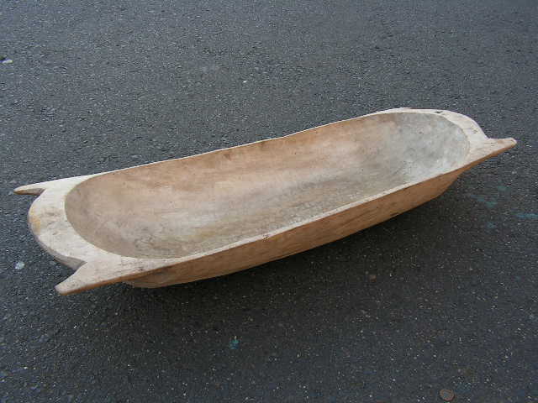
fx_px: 560
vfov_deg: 39.7
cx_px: 269
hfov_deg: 51.4
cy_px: 202
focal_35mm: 36
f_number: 3.2
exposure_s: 1/60
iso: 64
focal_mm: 6
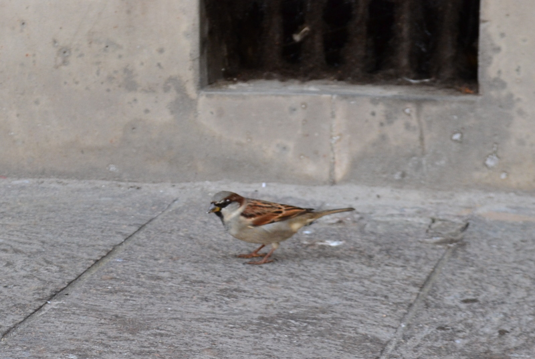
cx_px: 268
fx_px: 1072
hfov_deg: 28.0
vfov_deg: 19.0
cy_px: 180
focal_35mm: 72
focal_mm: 48
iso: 400
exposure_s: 1/60
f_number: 8
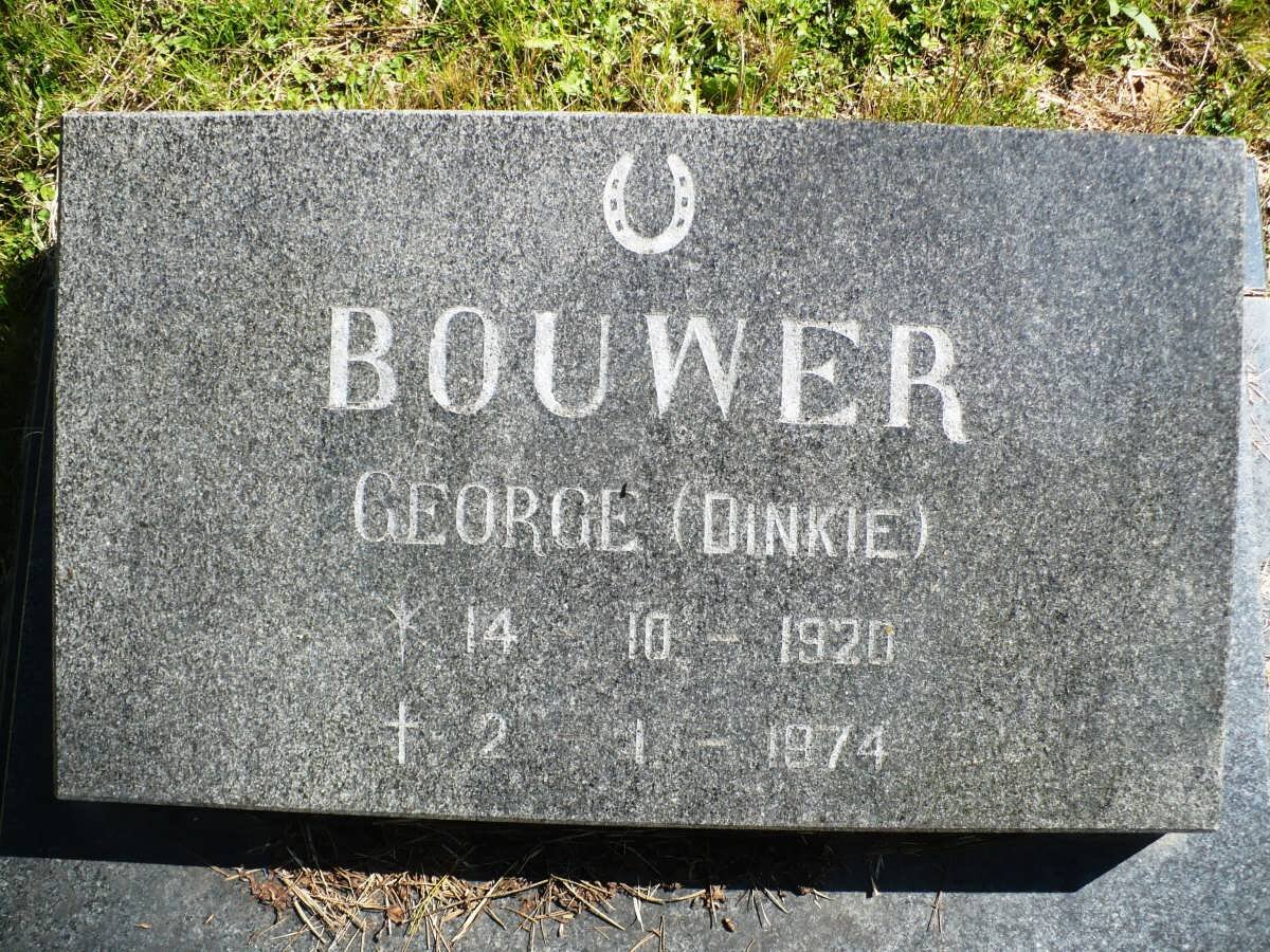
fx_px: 1357
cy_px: 476
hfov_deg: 50.1
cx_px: 635
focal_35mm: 37
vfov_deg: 38.7
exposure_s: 1/640
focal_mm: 6.1
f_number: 2.8
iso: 100
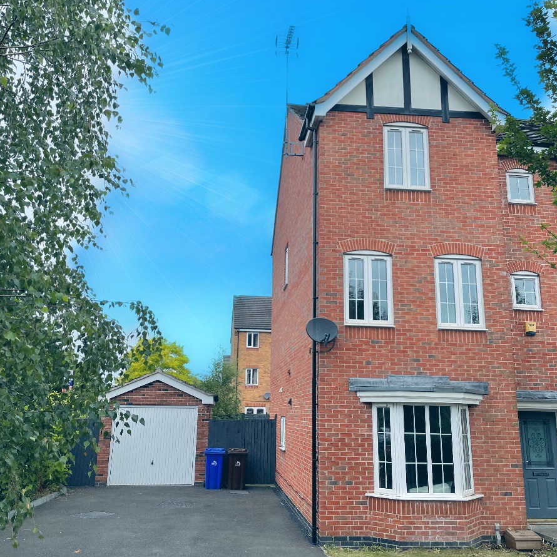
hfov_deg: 52.5
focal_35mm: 31
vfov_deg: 52.5
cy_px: 279
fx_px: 564
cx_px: 290
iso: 32
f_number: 1.6
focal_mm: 4.2
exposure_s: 1/2132
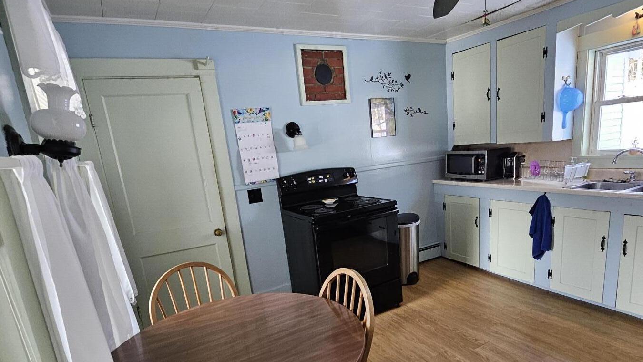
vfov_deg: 52.7
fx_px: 358
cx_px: 342
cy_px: 237
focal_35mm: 21
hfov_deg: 83.7
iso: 250
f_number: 2.2
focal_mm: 1.7
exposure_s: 1/60
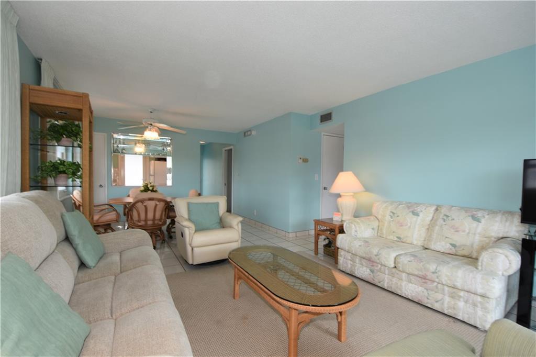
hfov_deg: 100.4
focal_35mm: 15
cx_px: 268
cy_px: 178
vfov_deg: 77.3
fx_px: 223
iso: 200
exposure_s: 1/60
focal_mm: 10
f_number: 5
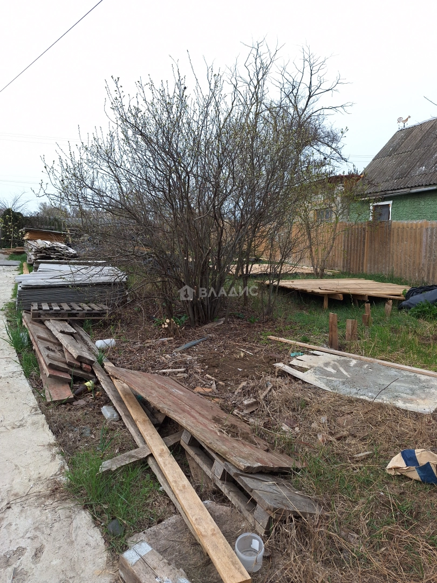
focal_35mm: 23
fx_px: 387
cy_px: 292
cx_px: 218
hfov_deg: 58.9
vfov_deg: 73.9
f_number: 1.8
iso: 40
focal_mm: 5.54
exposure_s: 1/769
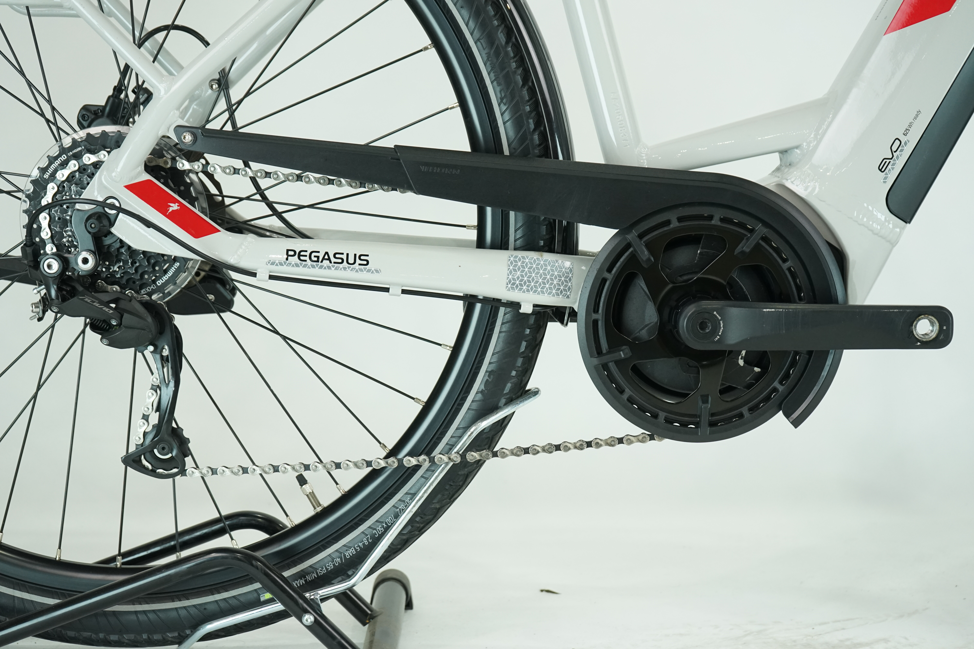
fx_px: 1569
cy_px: 324
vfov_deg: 23.4
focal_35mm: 58
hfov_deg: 34.5
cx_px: 487
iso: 1600
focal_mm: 58
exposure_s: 1/200
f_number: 6.3
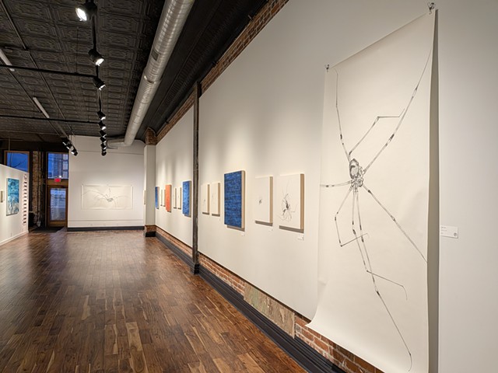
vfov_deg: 56.8
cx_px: 249
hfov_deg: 71.6
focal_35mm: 24
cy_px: 186
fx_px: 345
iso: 107
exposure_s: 1/60
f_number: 1.7
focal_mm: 4.5
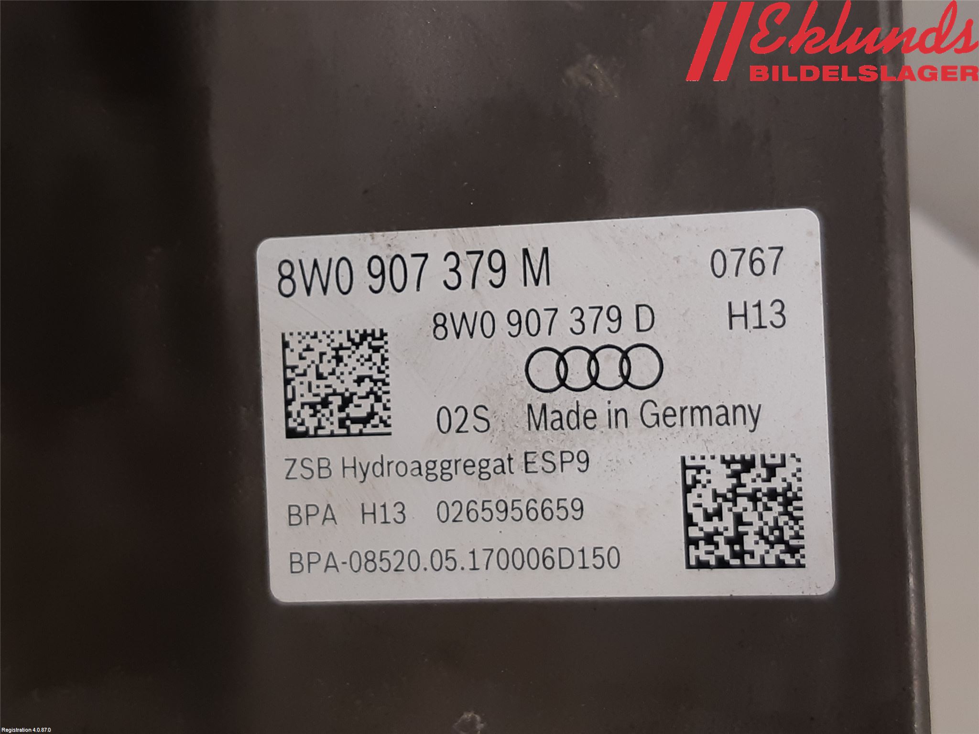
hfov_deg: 67.3
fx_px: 735
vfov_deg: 53.1
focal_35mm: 26
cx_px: 490
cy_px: 367
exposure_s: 1/50
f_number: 1.7
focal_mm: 3.93
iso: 100
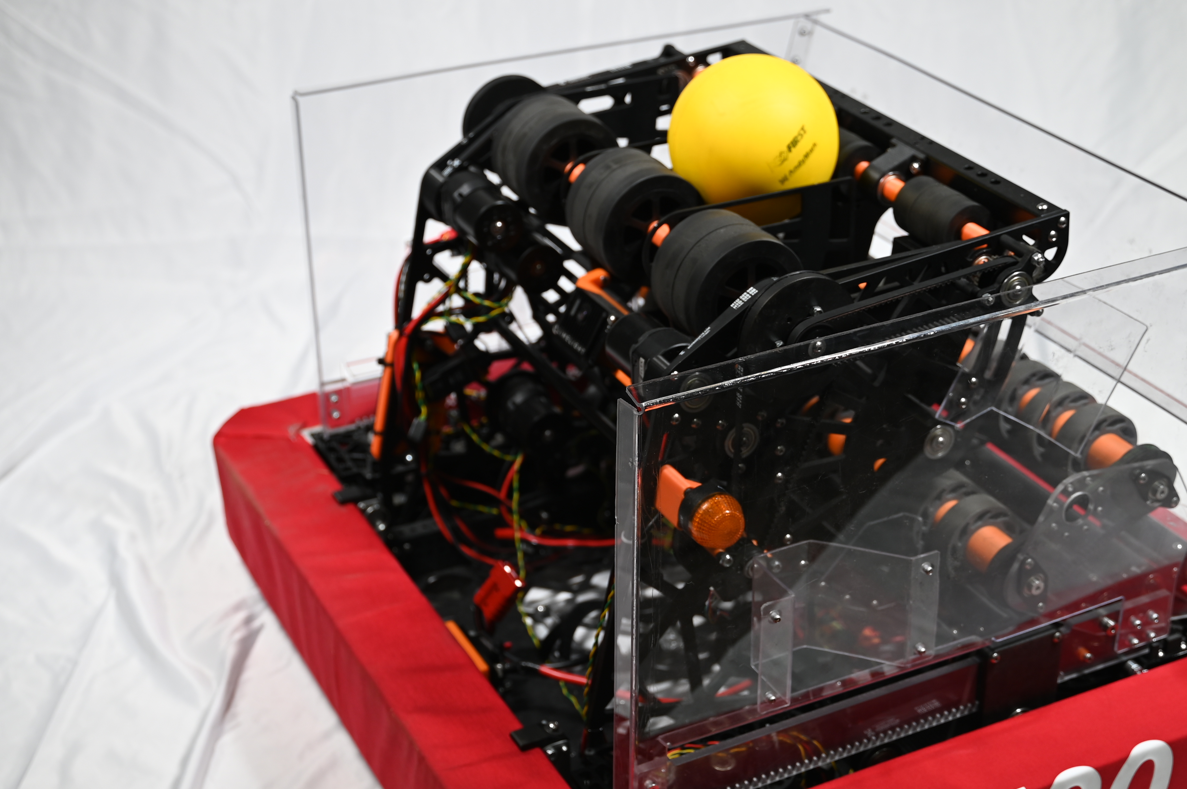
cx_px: 665
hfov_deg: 34.5
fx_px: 1911
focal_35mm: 58
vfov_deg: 23.3
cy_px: 448
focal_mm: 35
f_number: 2.8
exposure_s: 1/40
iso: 160
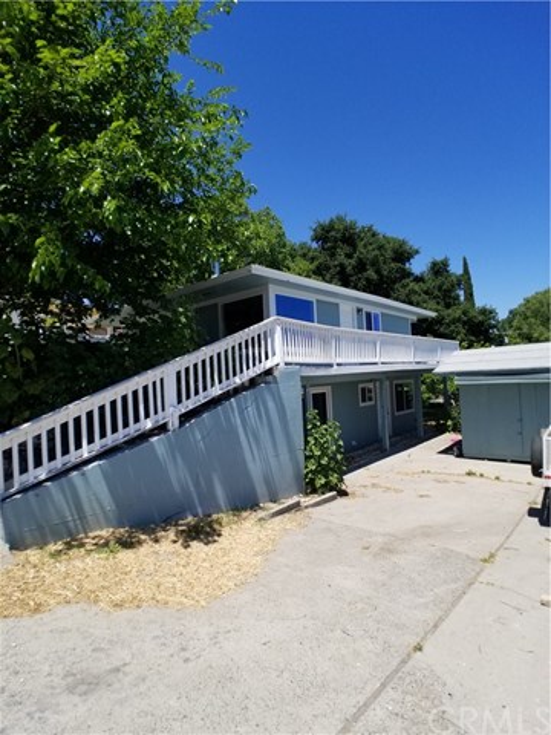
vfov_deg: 67.3
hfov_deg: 53.1
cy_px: 368
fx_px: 552
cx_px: 276
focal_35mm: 26
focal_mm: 4.25
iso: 50
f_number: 1.7
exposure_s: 1/2592
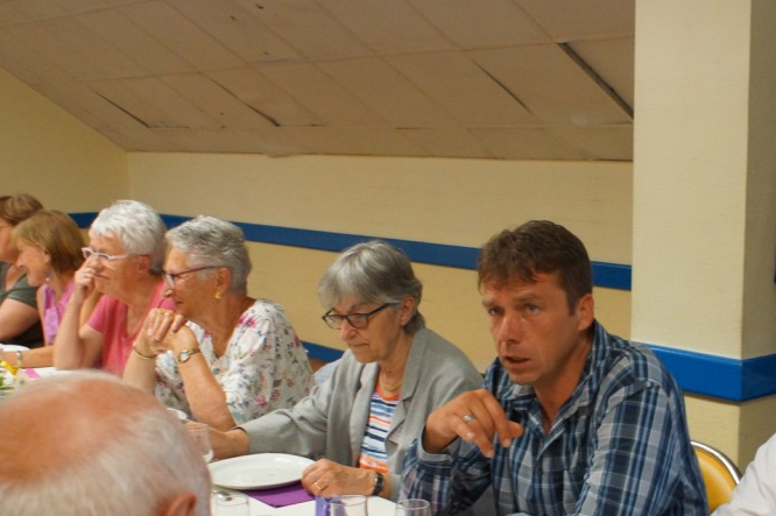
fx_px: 1292
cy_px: 384
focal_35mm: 60
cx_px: 592
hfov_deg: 32.7
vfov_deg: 22.4
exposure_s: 1/60
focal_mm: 26
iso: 1600
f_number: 4.5
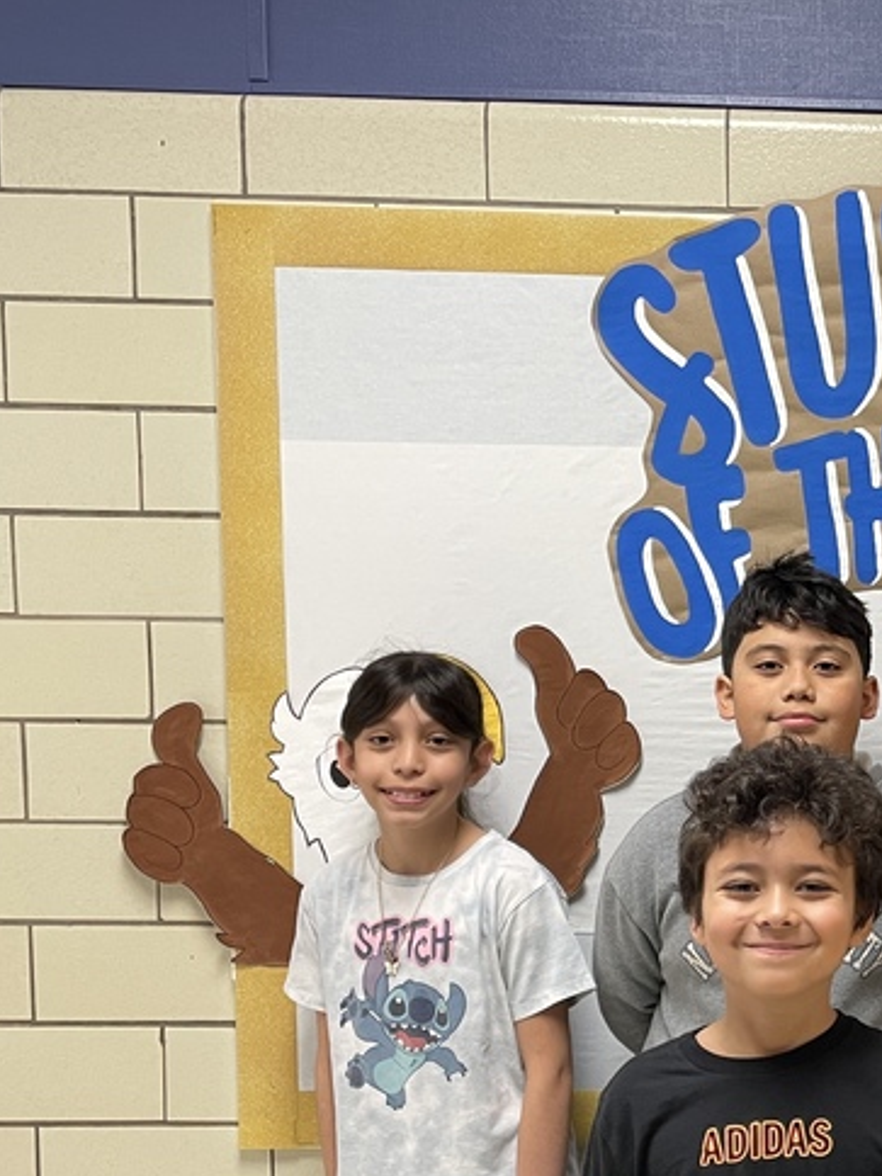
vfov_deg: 34.6
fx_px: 1869
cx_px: 1038
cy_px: 775
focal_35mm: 55
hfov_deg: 24.3
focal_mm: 4.2
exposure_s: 1/60
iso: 100
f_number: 1.6
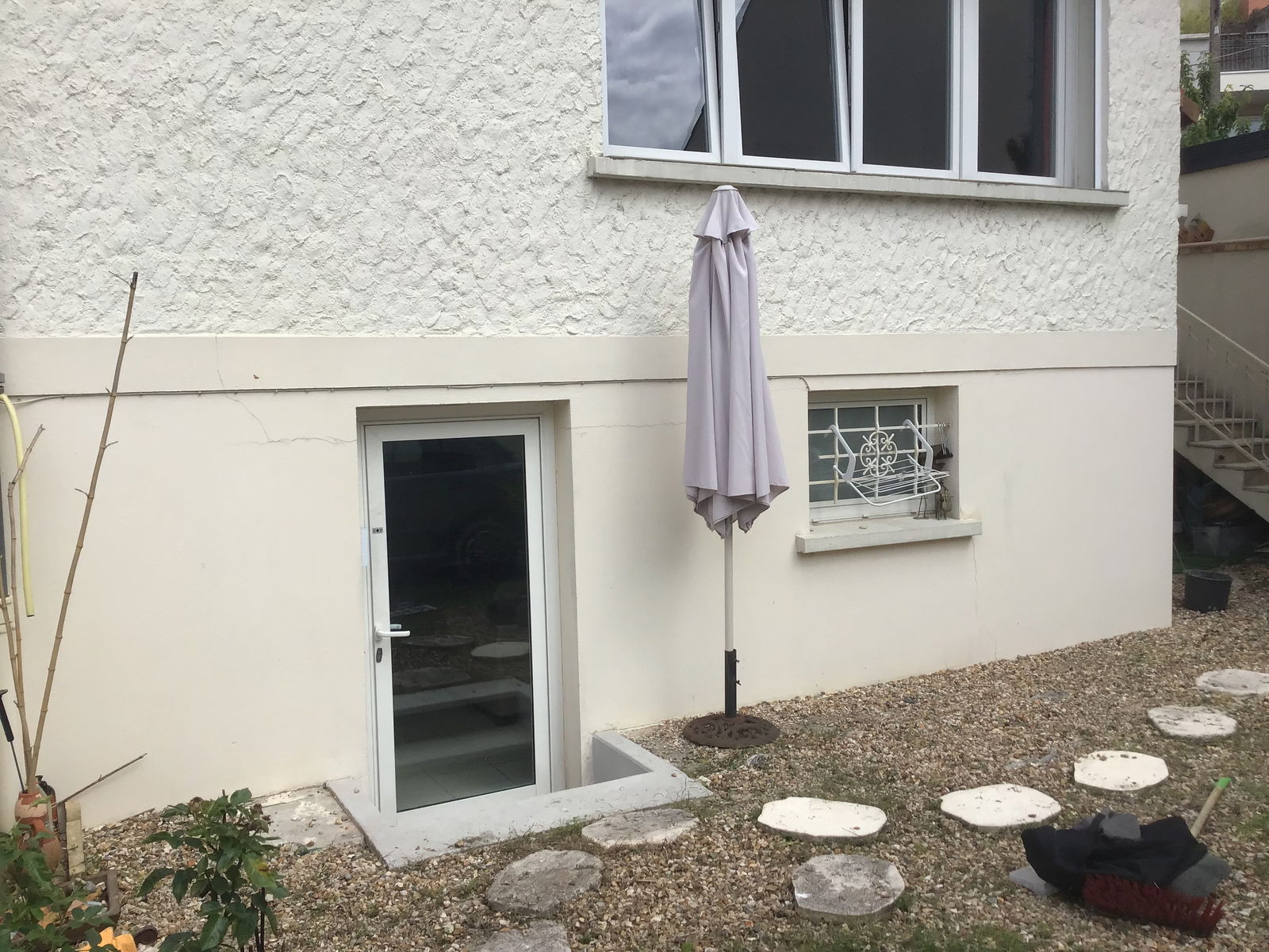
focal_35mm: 31
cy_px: 476
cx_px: 634
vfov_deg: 45.4
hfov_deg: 58.4
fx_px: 1136
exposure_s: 1/1538
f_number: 2.4
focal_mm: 3.3
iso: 25
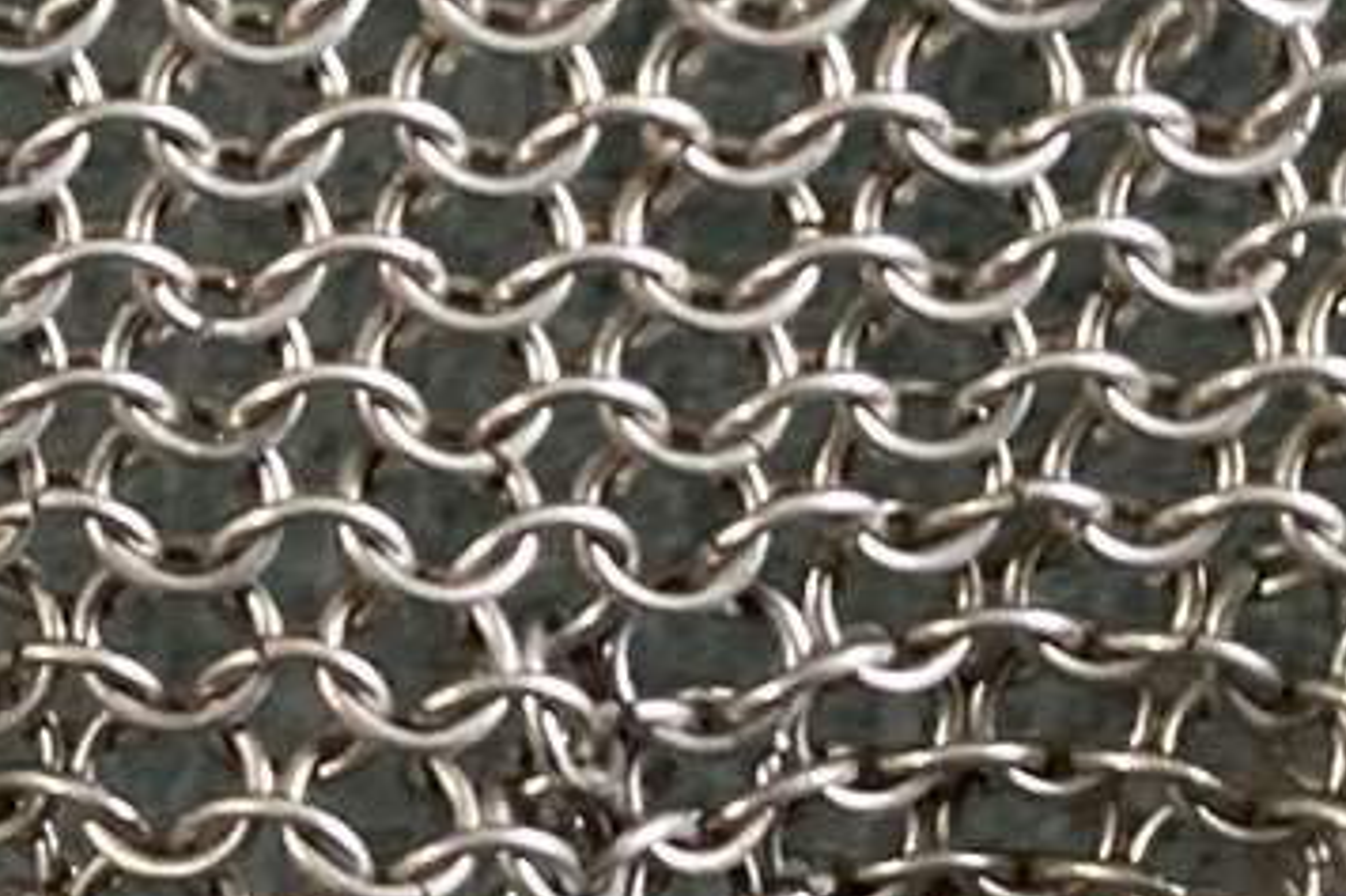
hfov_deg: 13.5
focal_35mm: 137
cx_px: -1030
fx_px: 5120
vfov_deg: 10.0
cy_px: 195
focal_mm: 3.3
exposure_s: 1/60
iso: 250
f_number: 2.4
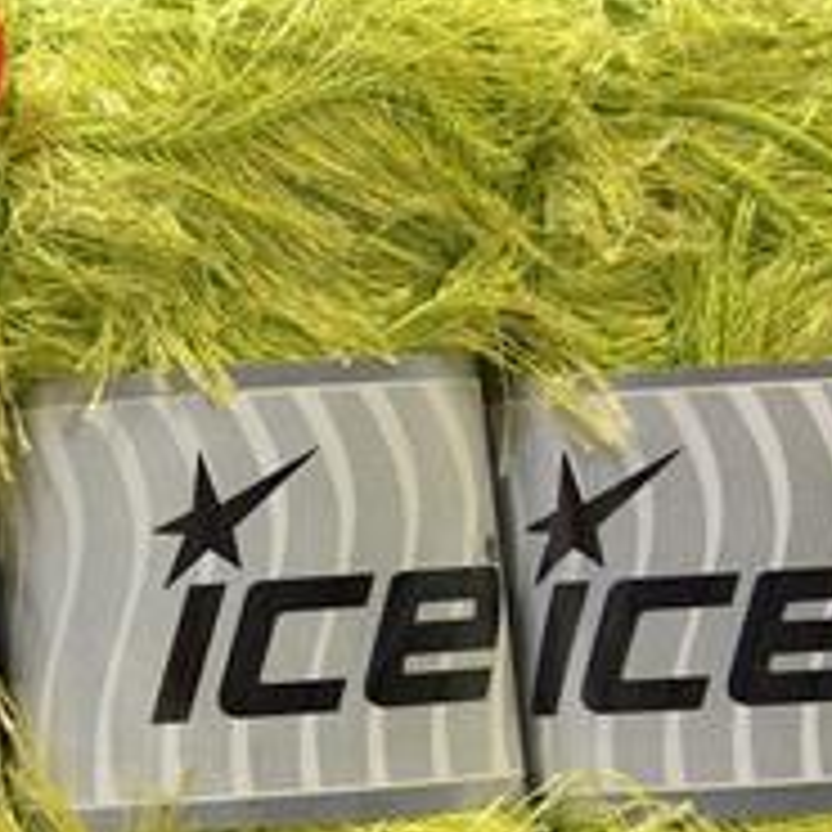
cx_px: -4
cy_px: 582
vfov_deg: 14.9
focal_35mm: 117
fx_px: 3182
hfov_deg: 14.6
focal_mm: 12.53
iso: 200
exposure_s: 1/26.9
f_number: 2.9
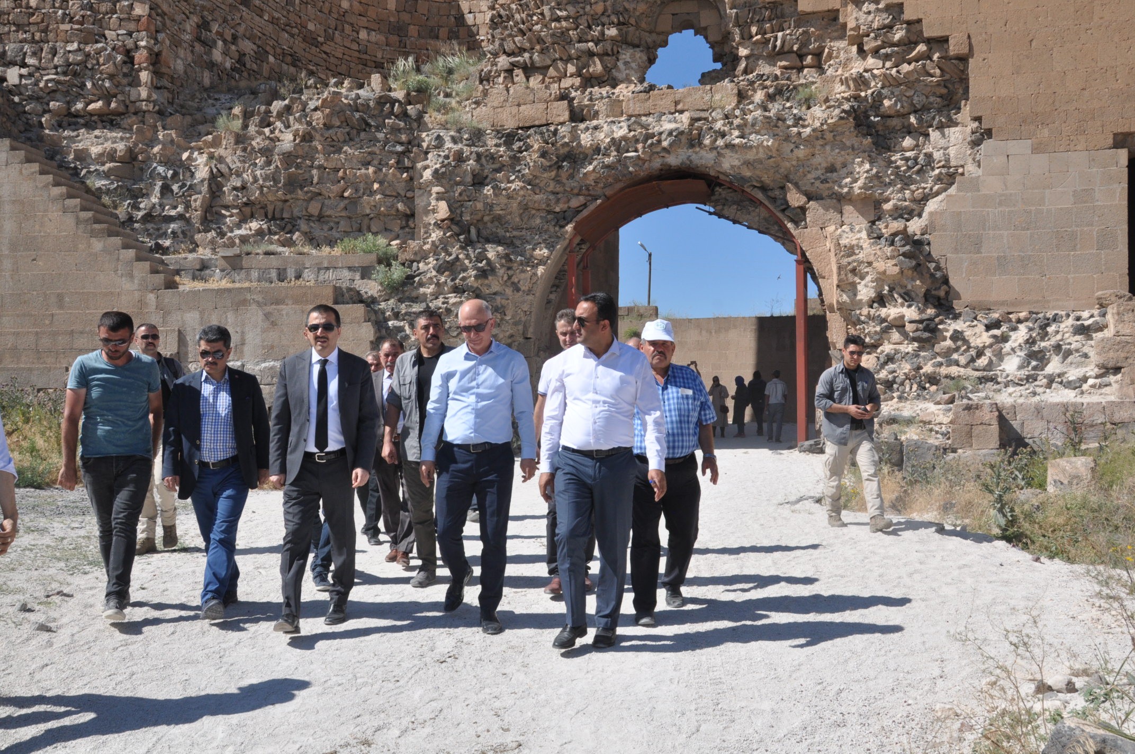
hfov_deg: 59.6
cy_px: 377
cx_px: 568
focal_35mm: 32
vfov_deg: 41.6
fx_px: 992
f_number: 13
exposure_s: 1/640
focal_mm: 21
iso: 400
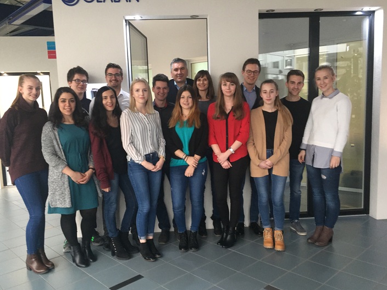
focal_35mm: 30
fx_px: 335
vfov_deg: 46.8
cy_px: 149
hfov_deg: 60.0
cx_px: 191
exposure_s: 1/33
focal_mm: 4.15
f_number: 2.2
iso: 200
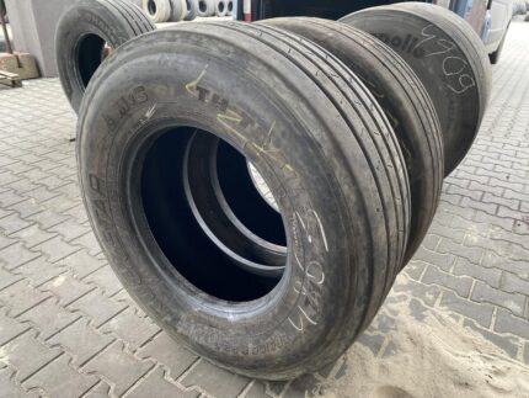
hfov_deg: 67.3
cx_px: 264
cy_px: 199
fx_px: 398
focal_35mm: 26
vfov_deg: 53.1
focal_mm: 4.25
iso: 100
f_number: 1.8
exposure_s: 1/121
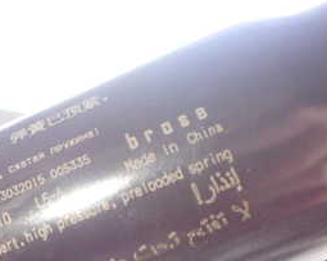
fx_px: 668
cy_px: 242
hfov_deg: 26.2
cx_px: 8
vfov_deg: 21.6
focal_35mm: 69
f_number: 2.3
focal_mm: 5.4
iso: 800
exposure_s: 1/125
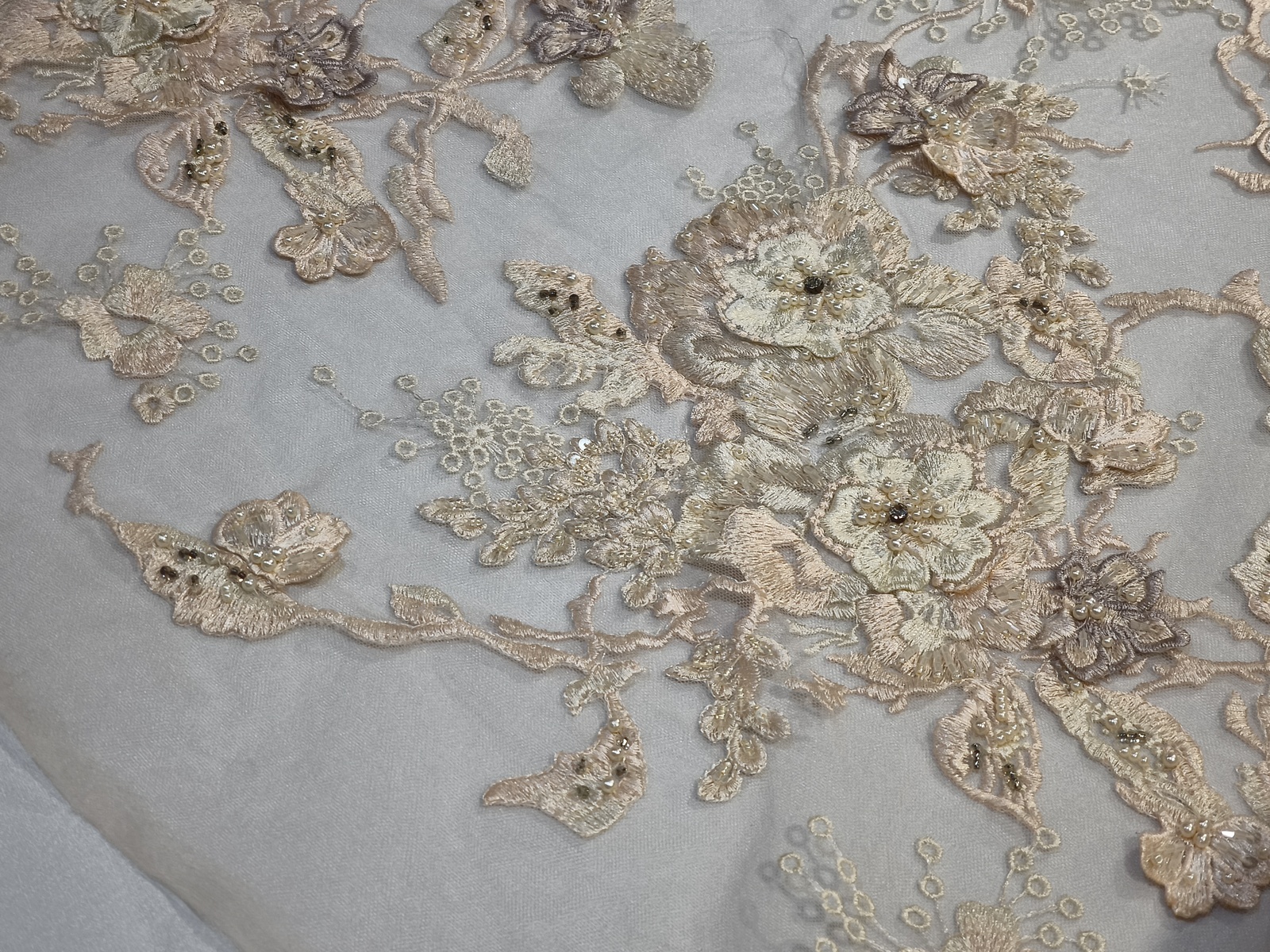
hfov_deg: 27.0
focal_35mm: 72
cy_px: 476
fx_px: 2642
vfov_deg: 20.4
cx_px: 635
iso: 160
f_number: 2
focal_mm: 8.8
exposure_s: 1/50
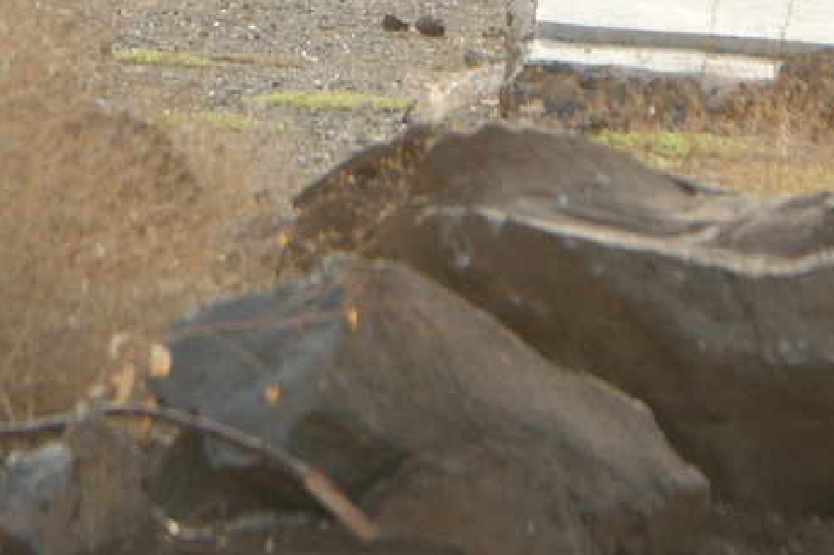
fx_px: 7941
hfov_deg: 6.0
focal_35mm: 343
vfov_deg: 4.0
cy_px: -348
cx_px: 271
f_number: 6.3
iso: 400
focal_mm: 70
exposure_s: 1/500
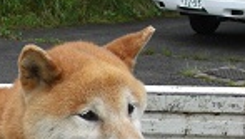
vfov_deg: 11.4
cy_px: 188
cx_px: -38
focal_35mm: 103
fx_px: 670
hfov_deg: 19.7
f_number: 4
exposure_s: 1/320
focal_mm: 7.9
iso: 80
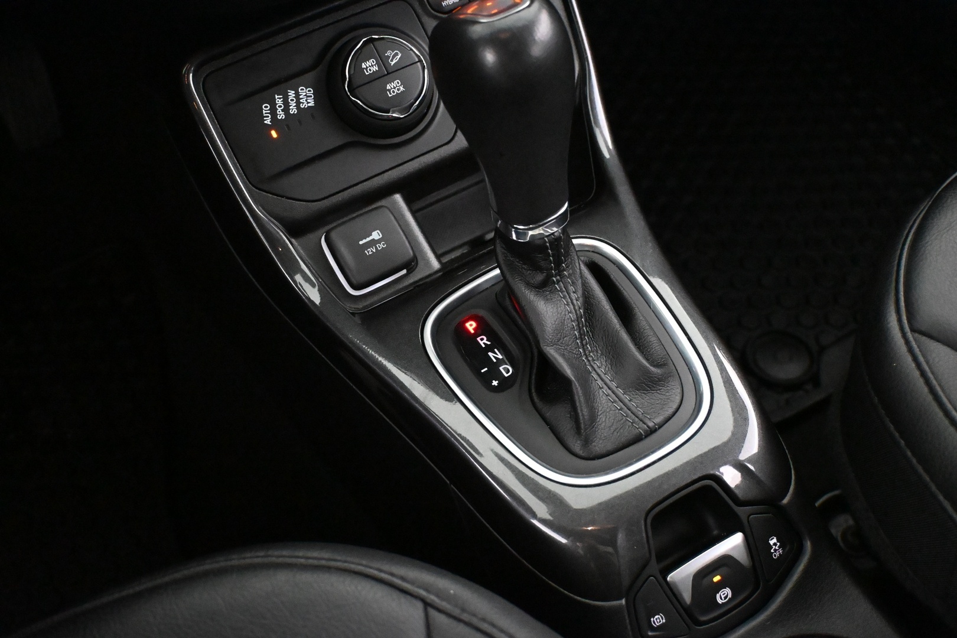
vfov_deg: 32.4
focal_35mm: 41
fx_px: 1096
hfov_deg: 47.2
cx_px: 478
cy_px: 319
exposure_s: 1/40
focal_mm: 27.5
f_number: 4.5
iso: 12800
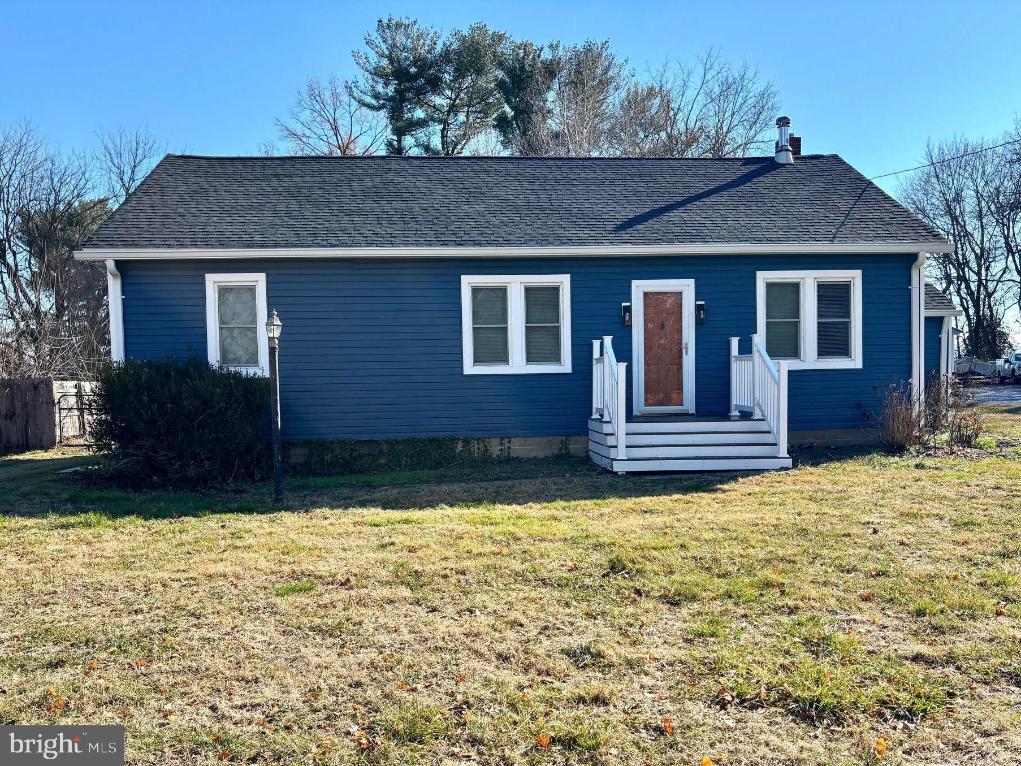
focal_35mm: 26
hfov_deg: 67.3
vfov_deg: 53.1
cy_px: 383
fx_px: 767
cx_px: 510
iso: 50
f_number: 1.6
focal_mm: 5.96
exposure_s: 1/1751
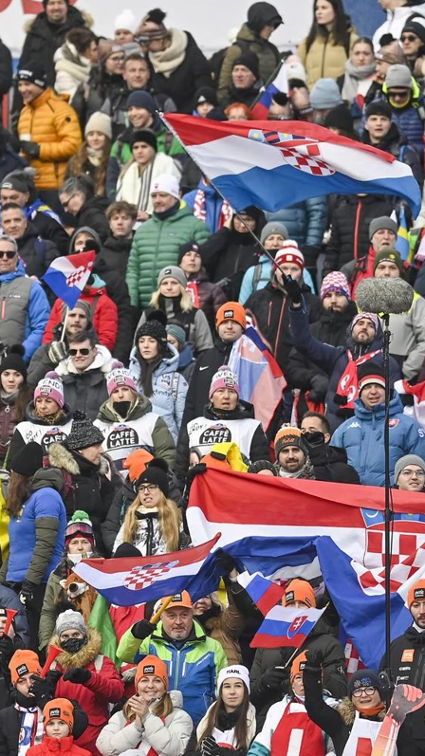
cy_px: 392
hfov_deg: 2.4
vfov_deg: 4.3
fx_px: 10123
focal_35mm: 505
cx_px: 144
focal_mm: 300
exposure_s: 1/1250
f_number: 2.8
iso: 200
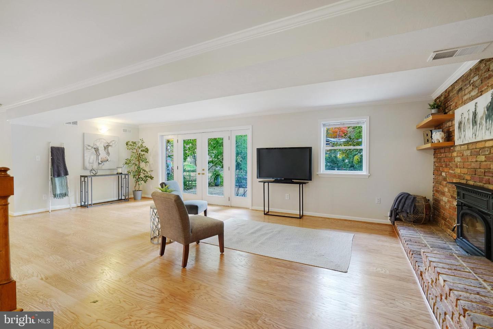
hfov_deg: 96.7
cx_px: 246
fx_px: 219
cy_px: 164
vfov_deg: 73.8
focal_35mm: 16
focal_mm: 16
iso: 1250
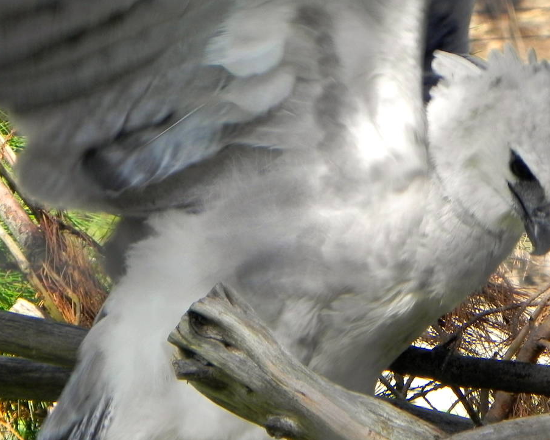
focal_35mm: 735
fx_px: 11962
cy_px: 219
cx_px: 364
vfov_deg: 2.1
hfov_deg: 2.6
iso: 160
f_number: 5
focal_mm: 75.7
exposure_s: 1/133
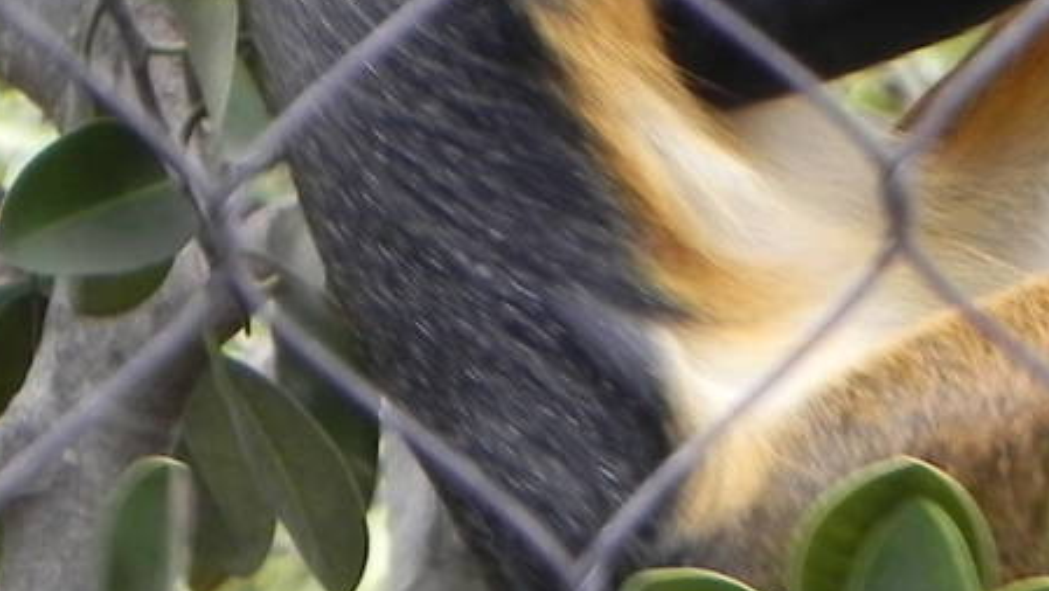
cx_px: 1014
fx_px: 15555
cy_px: -14
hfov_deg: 3.9
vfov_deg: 2.2
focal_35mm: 559
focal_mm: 25.7
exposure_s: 1/38.5
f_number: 4.5
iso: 160
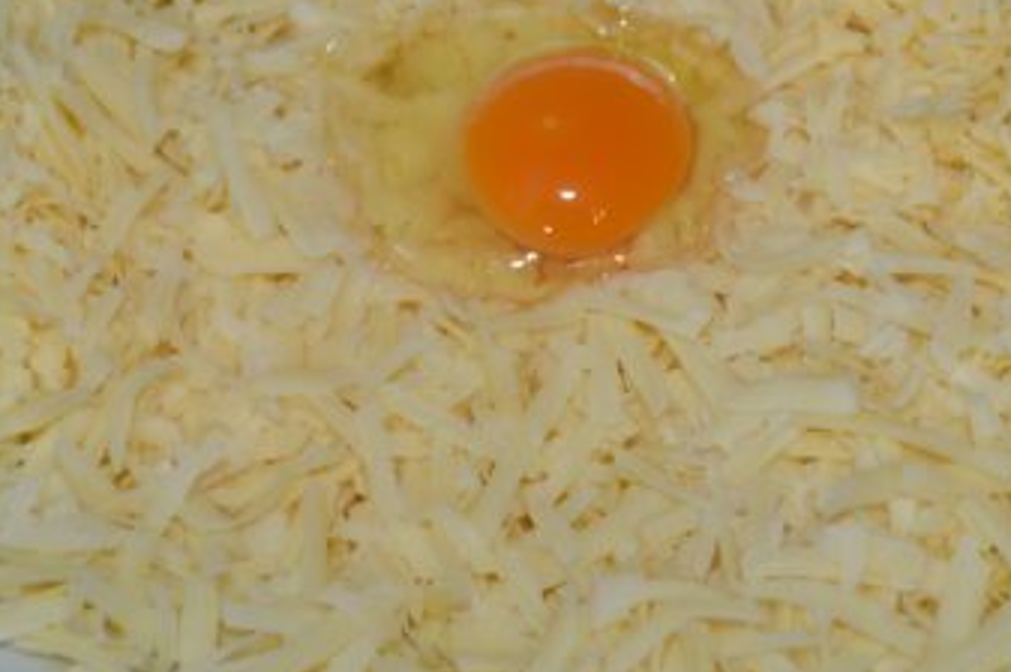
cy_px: 226
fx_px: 2272
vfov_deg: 16.8
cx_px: 513
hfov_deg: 25.1
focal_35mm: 81
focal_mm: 26
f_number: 4.2
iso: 400
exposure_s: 1/60
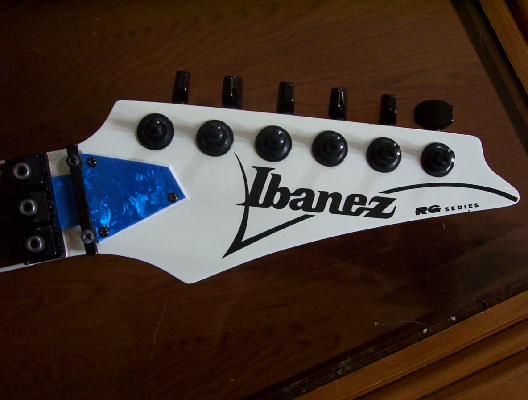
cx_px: 264
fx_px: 658
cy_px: 200
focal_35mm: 43
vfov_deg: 33.8
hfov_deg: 43.7
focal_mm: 5.77
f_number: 2.73
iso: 200
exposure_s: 1/77.8
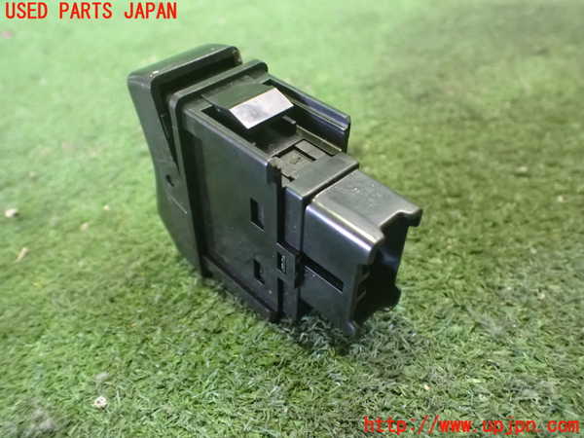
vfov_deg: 46.8
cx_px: 292
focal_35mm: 30
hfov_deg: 60.0
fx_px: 506
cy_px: 219
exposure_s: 1/30
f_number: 2.3
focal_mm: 5.4
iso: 1250
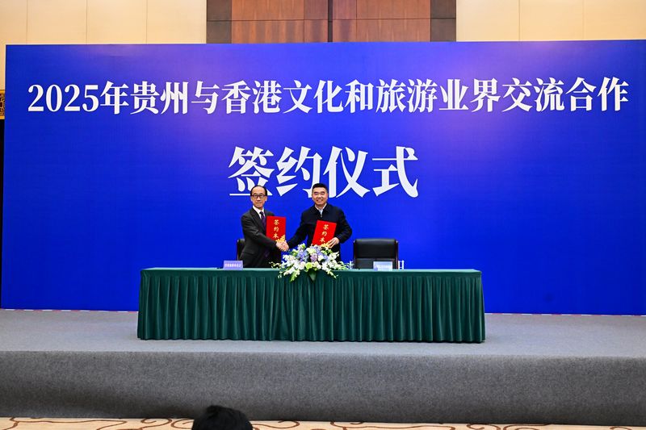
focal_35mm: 38
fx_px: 682
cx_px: 323
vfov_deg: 35.0
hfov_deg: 50.7
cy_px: 215
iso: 5000
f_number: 5
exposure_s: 1/200
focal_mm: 38
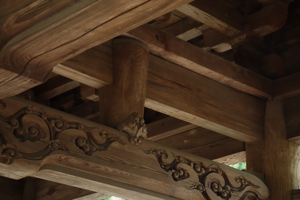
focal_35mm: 100
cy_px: 100
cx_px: 150
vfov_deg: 13.7
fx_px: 833
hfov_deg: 20.4
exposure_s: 1/25
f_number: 5.6
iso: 1600
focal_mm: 37.1
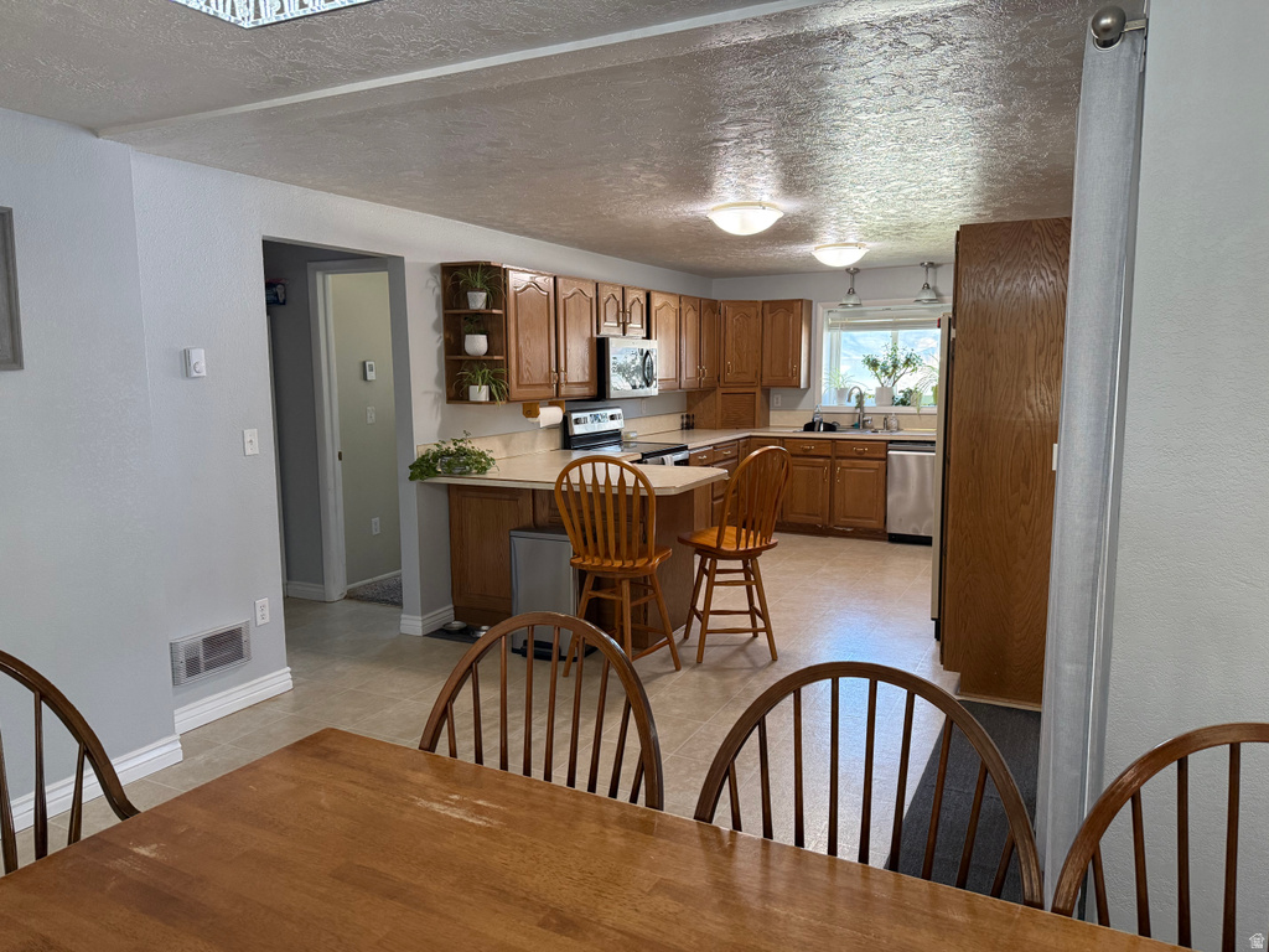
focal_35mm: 24
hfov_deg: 71.6
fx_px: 880
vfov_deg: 56.8
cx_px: 634
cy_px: 476
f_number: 1.78
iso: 320
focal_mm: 6.76
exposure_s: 1/120
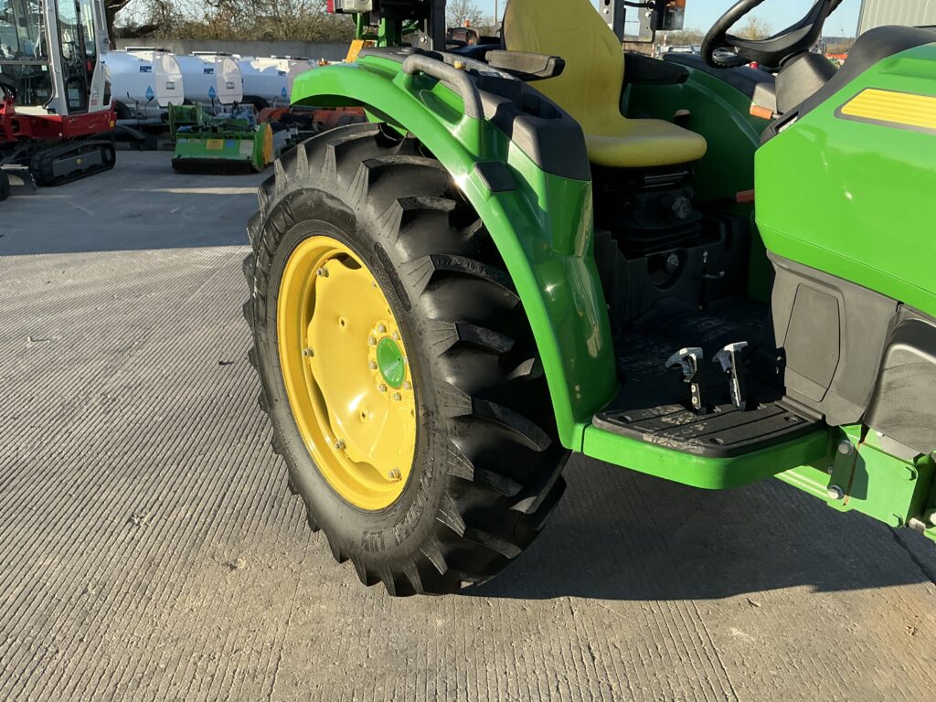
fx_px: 757
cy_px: 351
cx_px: 468
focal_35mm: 28
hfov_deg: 63.4
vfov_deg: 49.7
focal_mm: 3
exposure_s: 1/613
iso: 25
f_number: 1.8
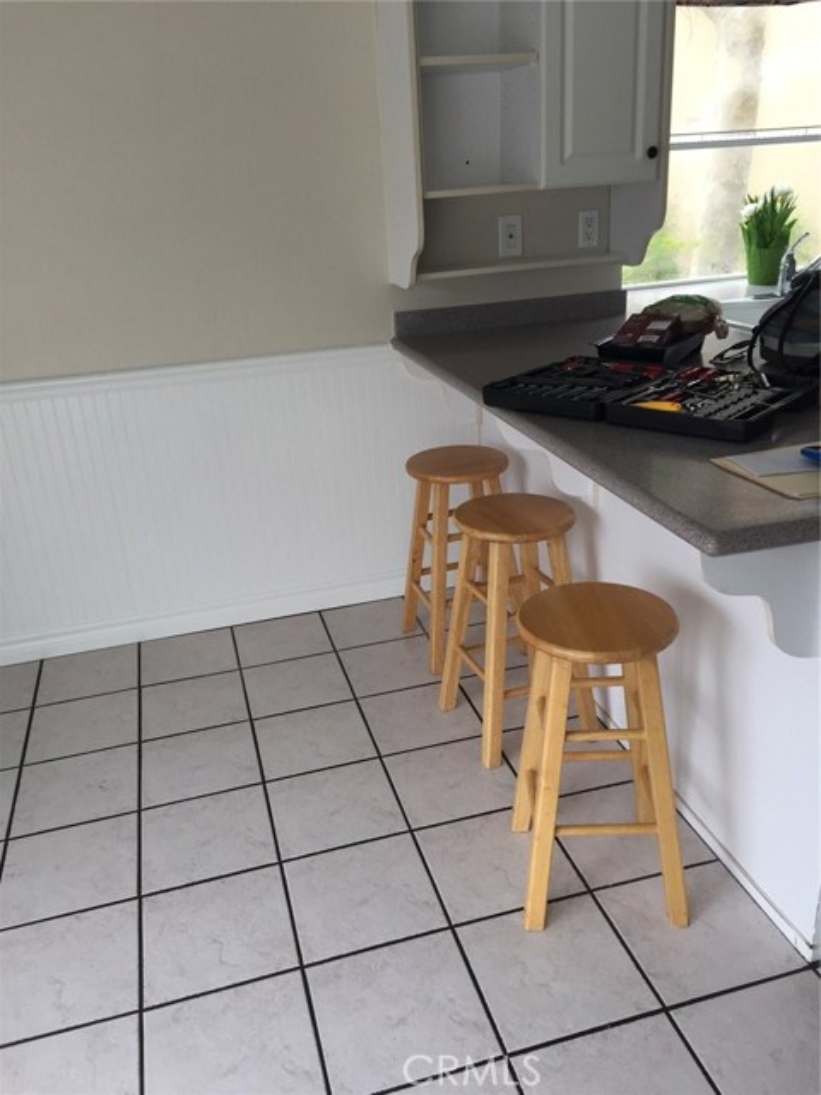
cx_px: 410
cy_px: 548
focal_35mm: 29
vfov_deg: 61.7
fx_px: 917
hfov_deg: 48.2
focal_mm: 4.15
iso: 50
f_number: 2.2
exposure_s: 1/120
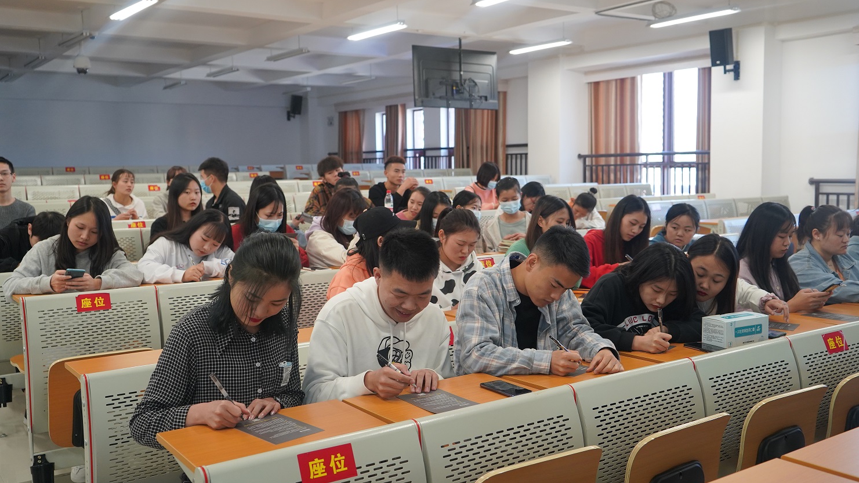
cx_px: 434
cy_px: 240
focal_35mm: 35
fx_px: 797
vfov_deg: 33.7
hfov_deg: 56.6
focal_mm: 33
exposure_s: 1/160
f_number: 4
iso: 1600
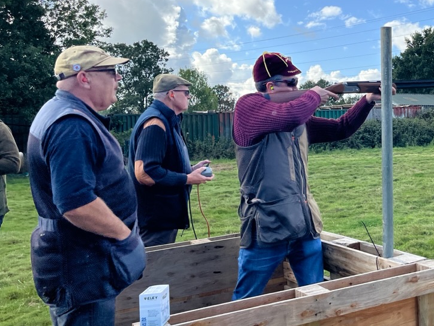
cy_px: 107
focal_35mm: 46
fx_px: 577
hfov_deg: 38.9
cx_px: 374
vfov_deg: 31.3
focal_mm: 5.1
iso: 50
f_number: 1.6
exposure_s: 1/2755
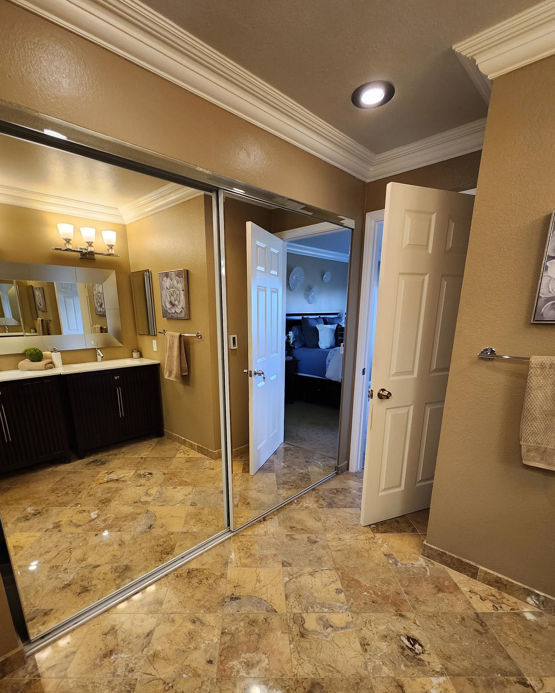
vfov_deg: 92.2
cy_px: 406
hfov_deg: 80.2
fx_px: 328
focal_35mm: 16
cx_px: 250
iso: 125
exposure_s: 1/60
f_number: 2.2
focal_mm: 1.74
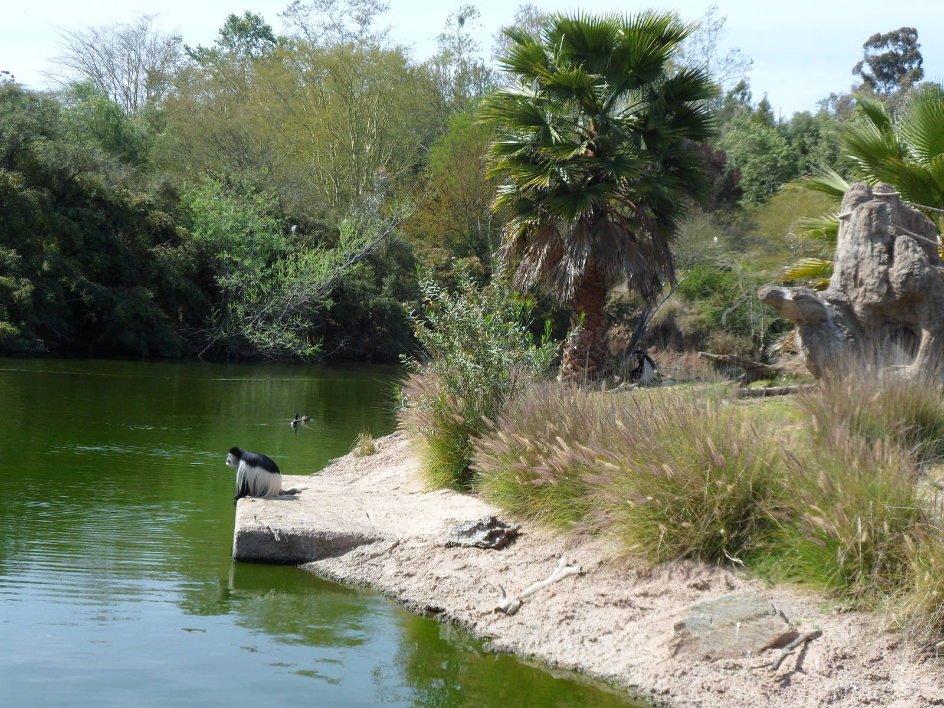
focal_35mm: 52
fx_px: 1418
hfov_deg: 36.8
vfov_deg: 28.0
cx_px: 472
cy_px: 354
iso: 80
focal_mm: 8.1
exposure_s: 1/500
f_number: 4.3
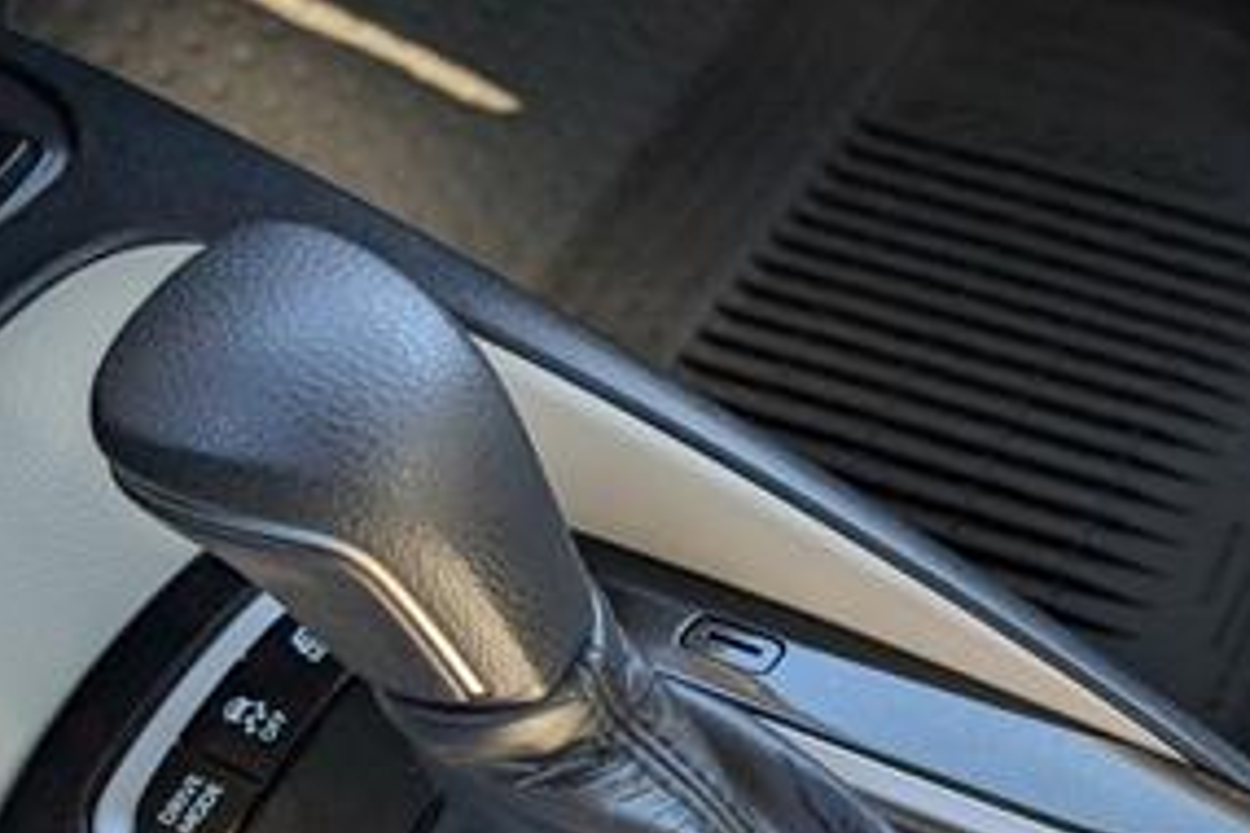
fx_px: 1944
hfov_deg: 33.4
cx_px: 1175
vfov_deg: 22.8
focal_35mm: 56
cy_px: 908
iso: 132
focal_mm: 6.9
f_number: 1.68
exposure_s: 1/357
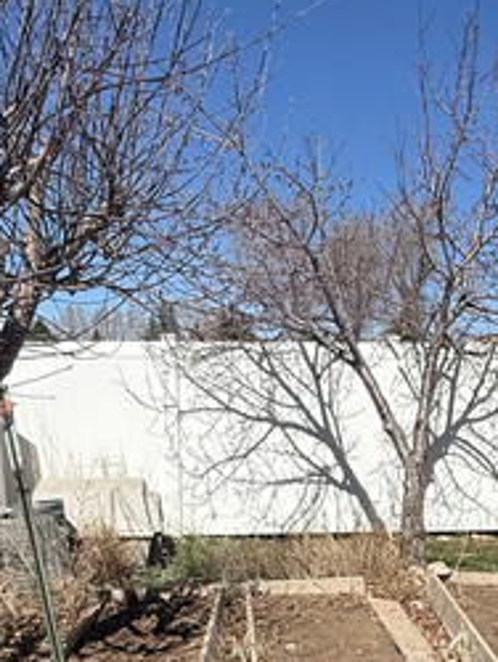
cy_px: 601
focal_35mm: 43
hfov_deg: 33.0
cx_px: 374
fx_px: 823
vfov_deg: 40.4
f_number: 2.2
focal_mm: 2.22
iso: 50
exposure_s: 1/6173
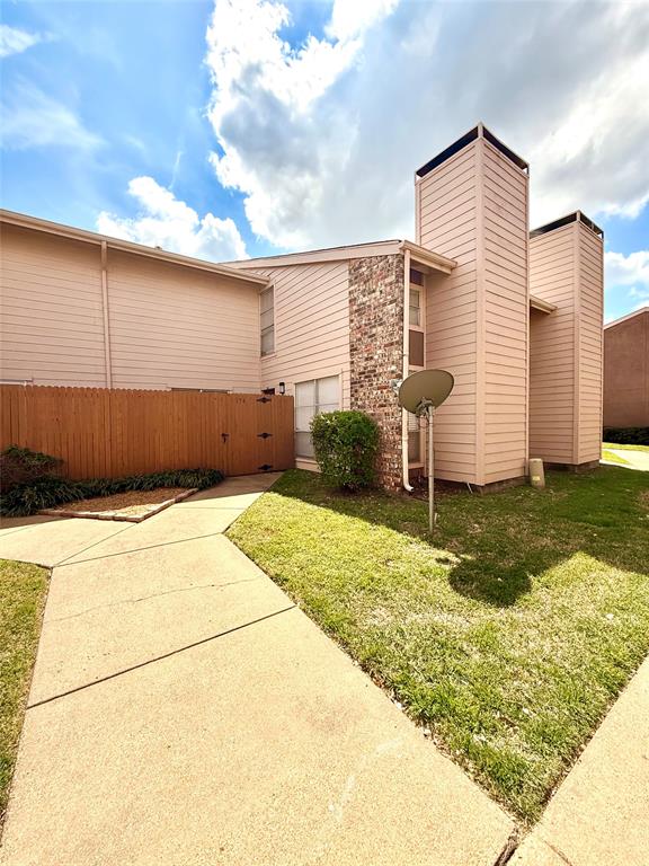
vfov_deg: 102.1
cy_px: 433
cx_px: 324
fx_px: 350
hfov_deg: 85.7
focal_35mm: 14
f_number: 2.2
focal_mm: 2.22
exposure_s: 1/2320
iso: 64
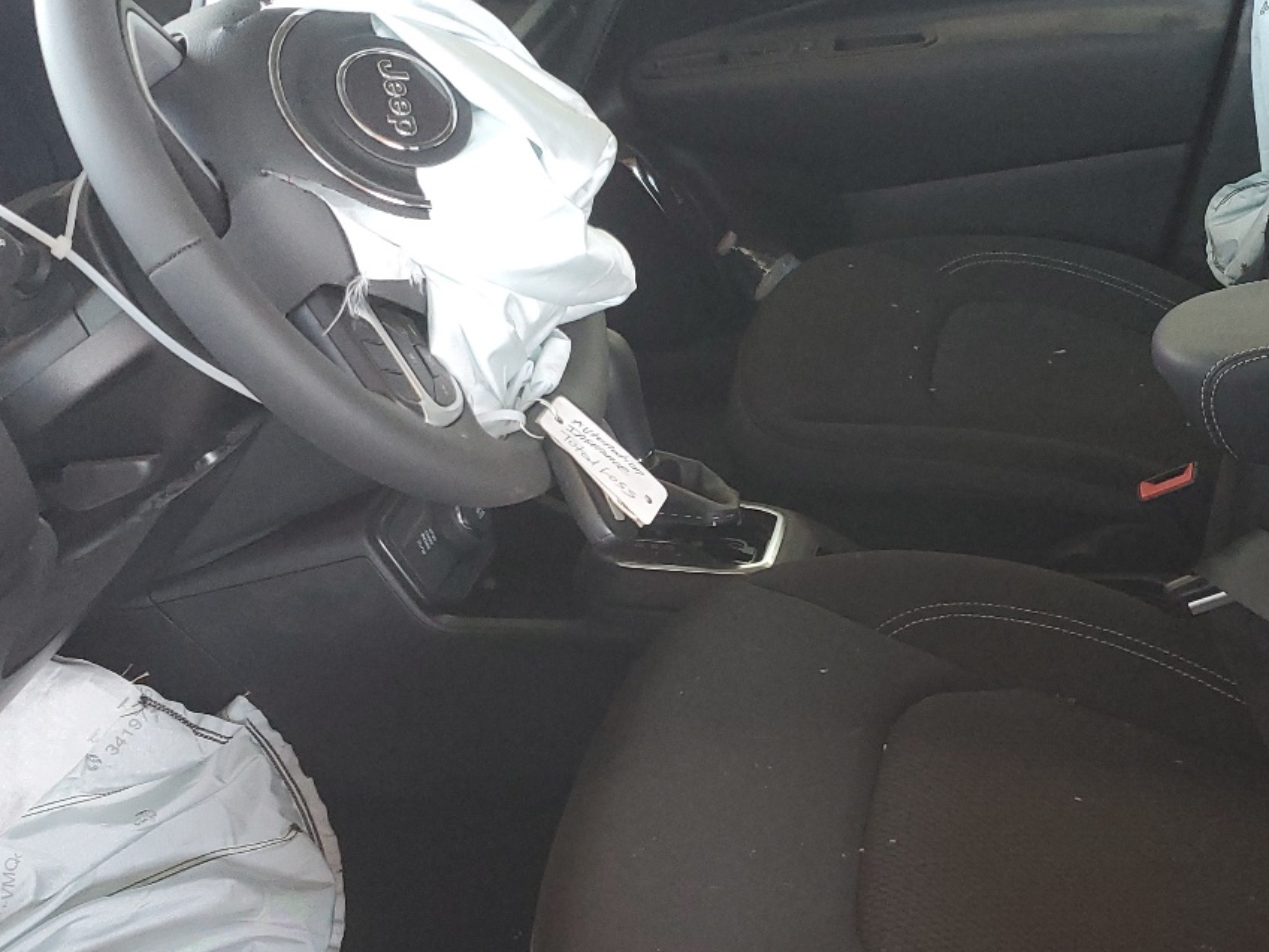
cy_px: 563
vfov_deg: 29.6
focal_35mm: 49
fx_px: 1797
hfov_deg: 38.9
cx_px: 695
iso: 165
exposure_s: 1/60.2
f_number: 1.5
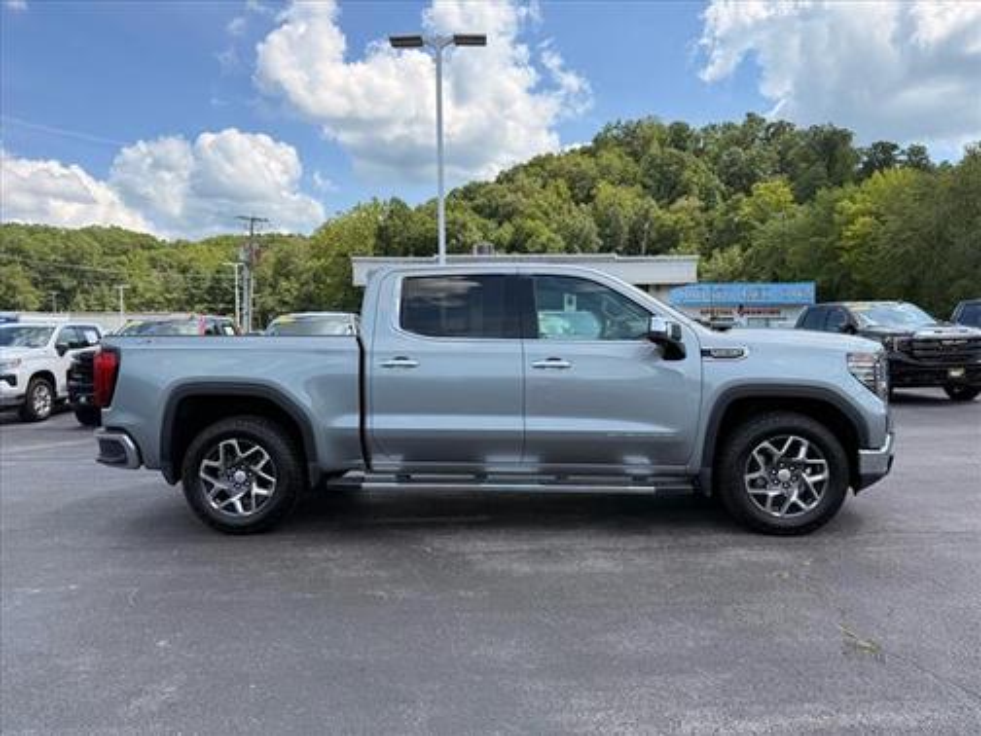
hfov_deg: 71.6
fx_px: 680
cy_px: 368
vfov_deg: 56.8
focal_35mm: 24
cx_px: 490
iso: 80
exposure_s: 1/2232
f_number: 1.78
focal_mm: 6.76
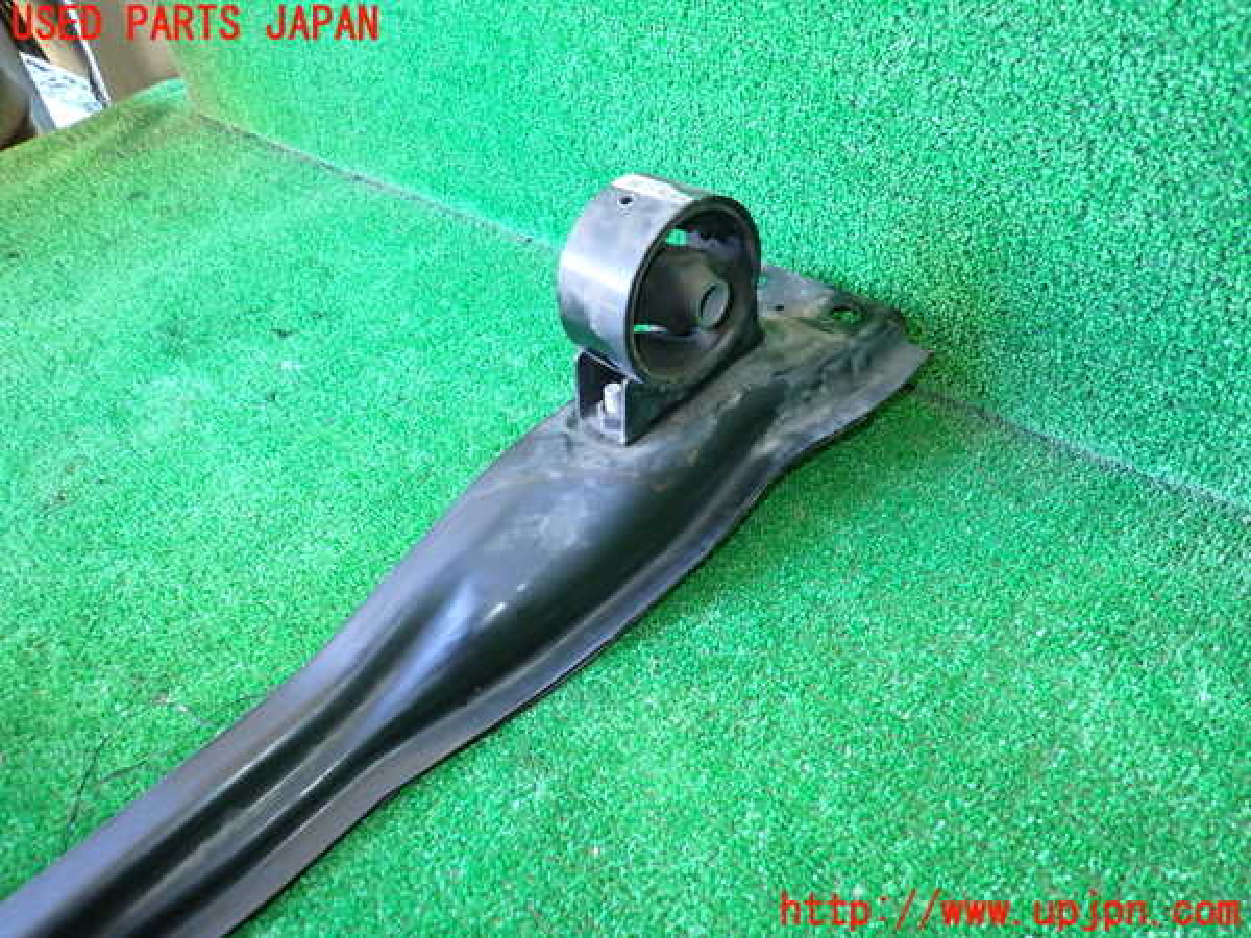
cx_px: 626
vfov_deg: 54.9
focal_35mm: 25
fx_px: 903
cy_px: 469
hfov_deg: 69.4
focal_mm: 4.5
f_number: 2
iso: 400
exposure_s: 1/30
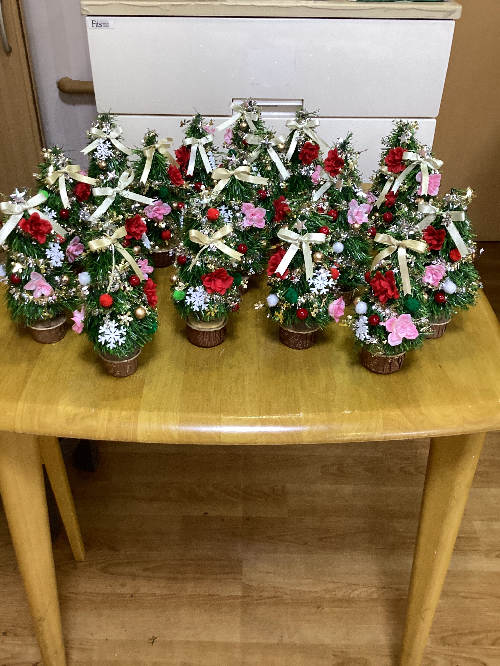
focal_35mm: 31
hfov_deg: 45.4
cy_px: 333
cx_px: 250
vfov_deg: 58.4
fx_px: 597
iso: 200
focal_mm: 3.3
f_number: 2.4
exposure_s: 1/50
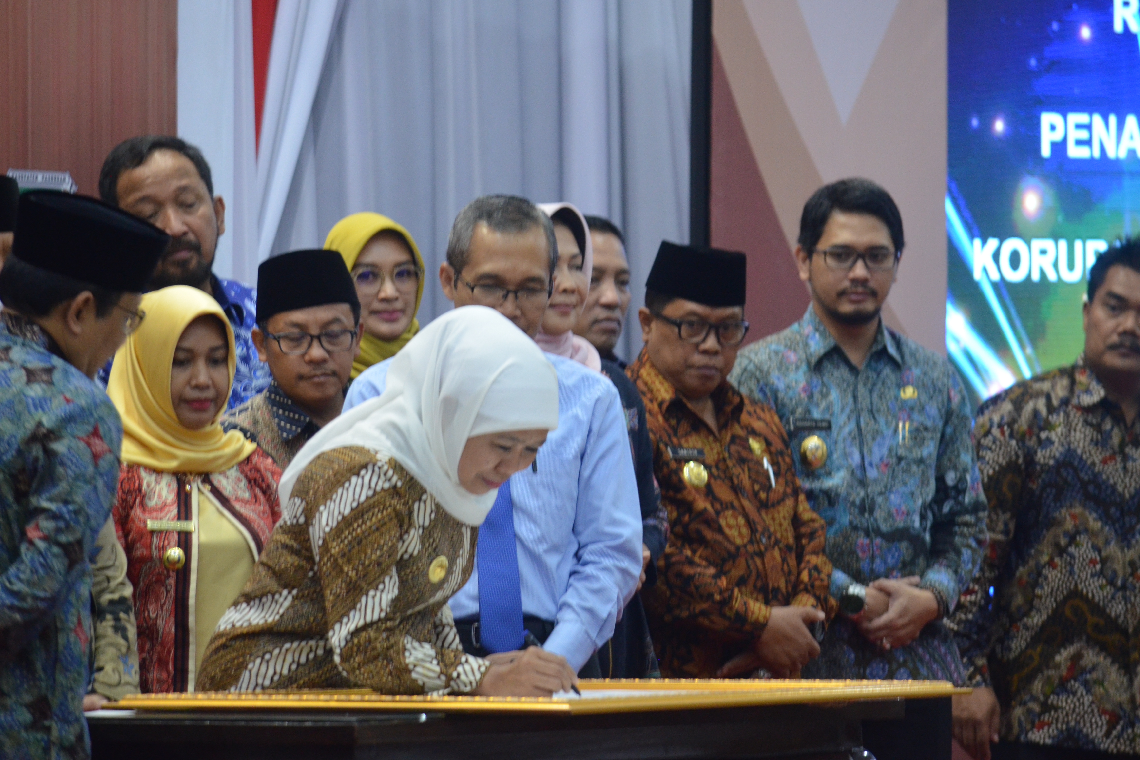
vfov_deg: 5.2
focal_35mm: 264
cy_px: 368
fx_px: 8344
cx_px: 554
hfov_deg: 7.8
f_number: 5
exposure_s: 1/50
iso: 1600
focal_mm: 165
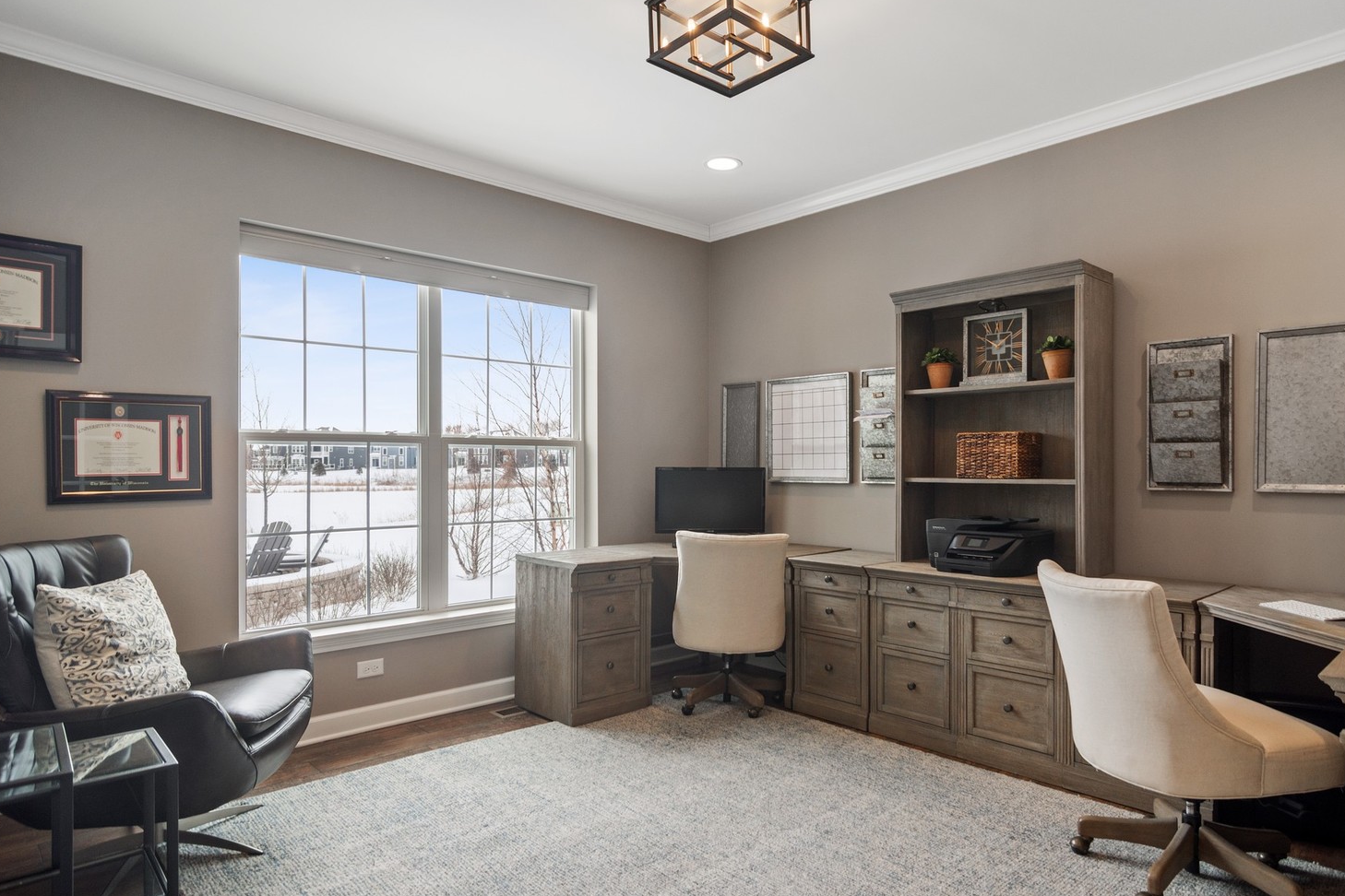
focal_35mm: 20
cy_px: 470
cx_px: 719
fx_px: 747
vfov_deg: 61.9
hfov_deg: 83.9
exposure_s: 1/25
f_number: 8
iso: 200
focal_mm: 12
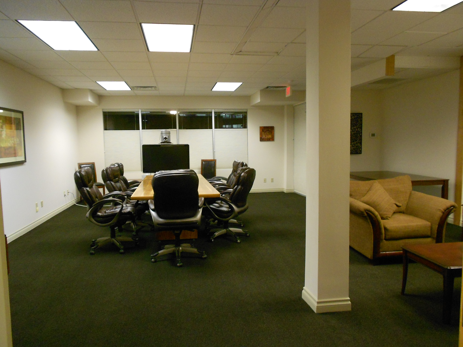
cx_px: 232
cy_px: 174
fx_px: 348
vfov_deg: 53.1
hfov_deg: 67.3
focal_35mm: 26
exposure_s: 1/25
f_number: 3.2
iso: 400
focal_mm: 4.6
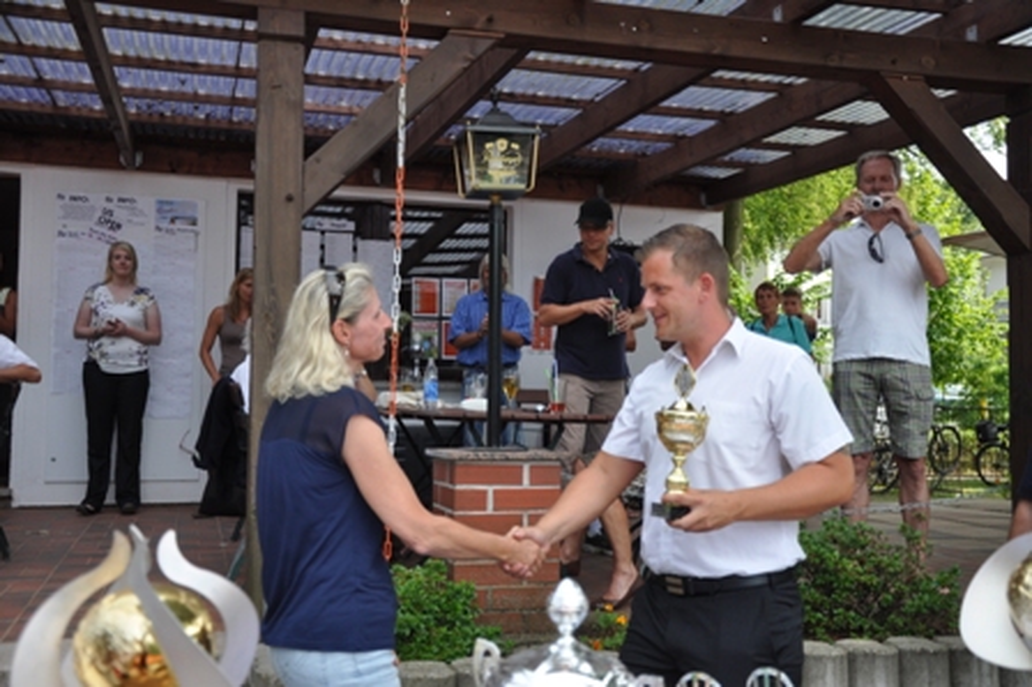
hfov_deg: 49.6
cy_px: 344
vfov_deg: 34.2
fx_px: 1117
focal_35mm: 39
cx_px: 516
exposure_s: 1/1000
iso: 450
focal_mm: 26
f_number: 4
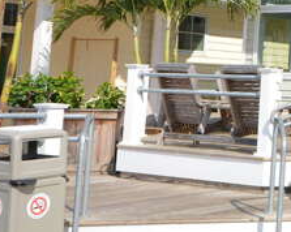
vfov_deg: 15.5
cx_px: 438
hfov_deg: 17.7
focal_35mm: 97
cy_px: -1
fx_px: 835
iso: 140
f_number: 8
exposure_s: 1/250
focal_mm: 20
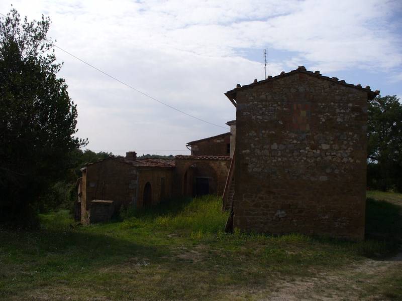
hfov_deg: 50.1
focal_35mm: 37
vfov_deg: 38.7
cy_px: 150
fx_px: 430
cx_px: 201
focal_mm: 6.1
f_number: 5.6
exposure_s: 1/500
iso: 80
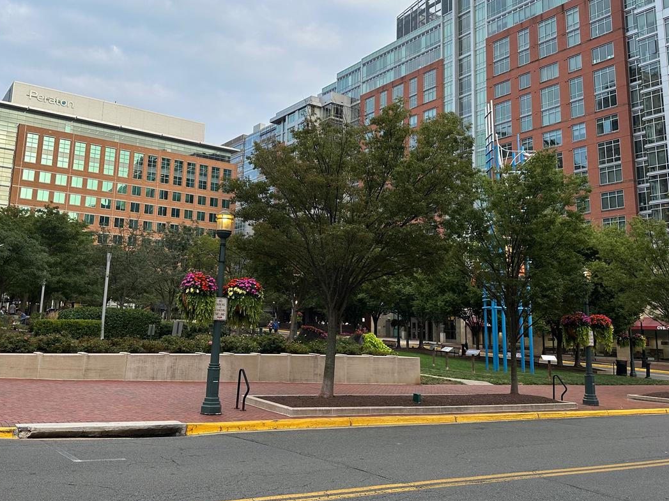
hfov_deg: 55.2
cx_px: 297
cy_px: 202
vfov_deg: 42.7
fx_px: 638
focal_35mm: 33
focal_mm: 6.86
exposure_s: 1/927
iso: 80
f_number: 1.78
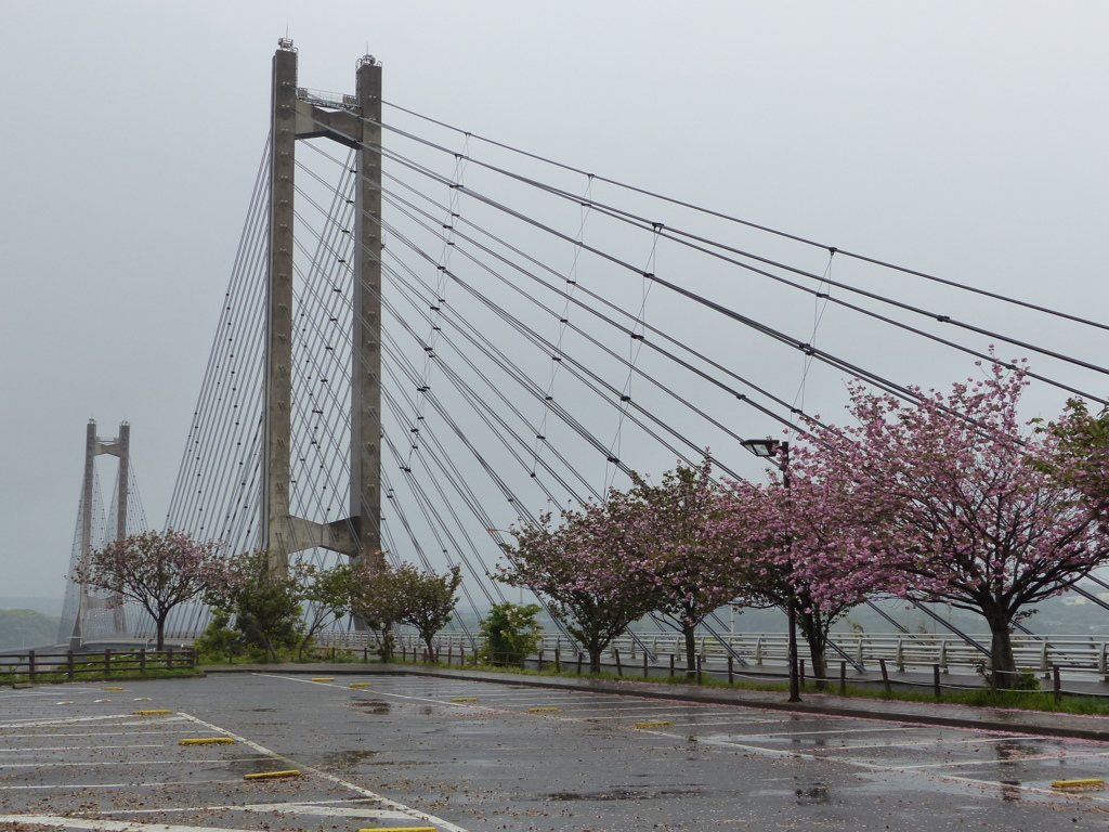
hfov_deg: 46.8
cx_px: 554
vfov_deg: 36.0
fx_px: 1281
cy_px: 416
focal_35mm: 40
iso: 160
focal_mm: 7.1
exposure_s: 1/200
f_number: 4
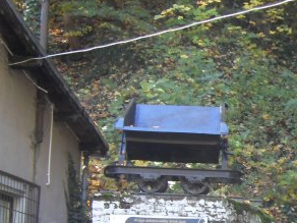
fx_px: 858
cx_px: 320
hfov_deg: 18.9
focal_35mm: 100
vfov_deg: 14.5
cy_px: 226
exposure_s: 1/45
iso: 200
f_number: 3.5
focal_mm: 6.6
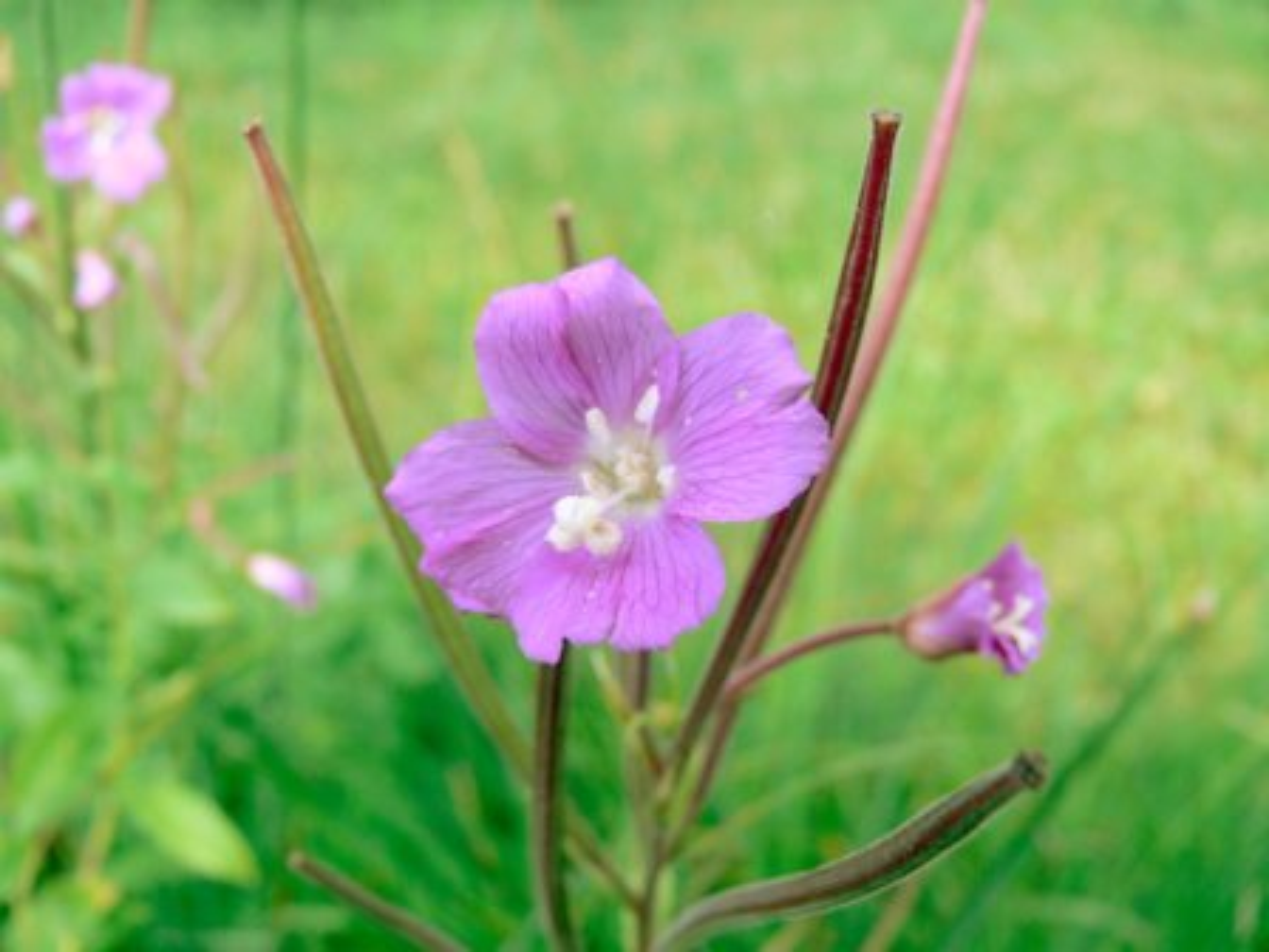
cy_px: 476
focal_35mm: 35
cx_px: 634
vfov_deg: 40.7
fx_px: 1283
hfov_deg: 52.6
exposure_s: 1/320
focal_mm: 7.4
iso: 100
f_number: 3.6
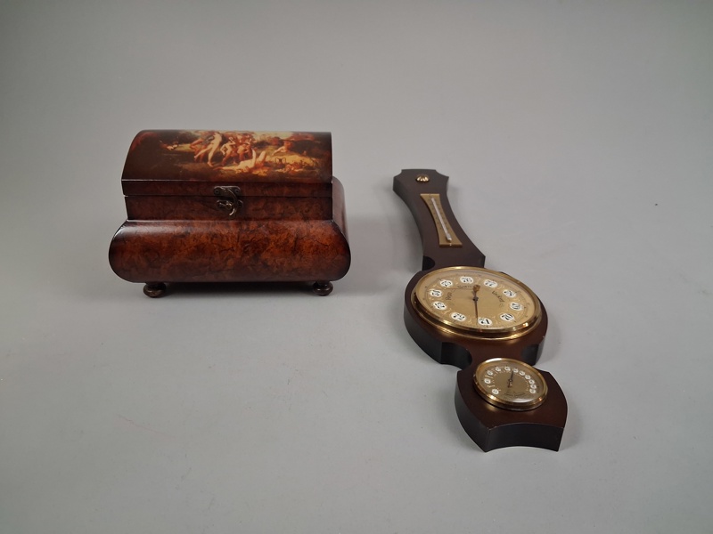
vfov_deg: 51.4
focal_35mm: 27
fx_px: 556
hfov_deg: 65.3
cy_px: 267
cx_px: 356
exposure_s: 1/100
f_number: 1.8
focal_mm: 4
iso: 400
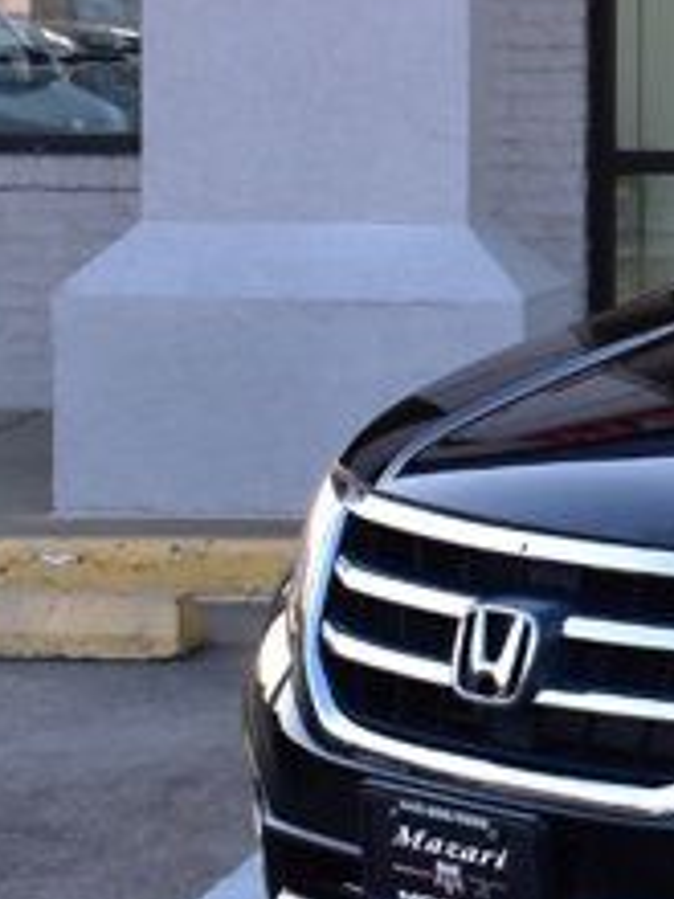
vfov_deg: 12.2
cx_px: 1352
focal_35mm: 161
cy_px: 168
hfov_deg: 8.7
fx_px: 4180
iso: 400
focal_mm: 24
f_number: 8
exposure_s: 1/50
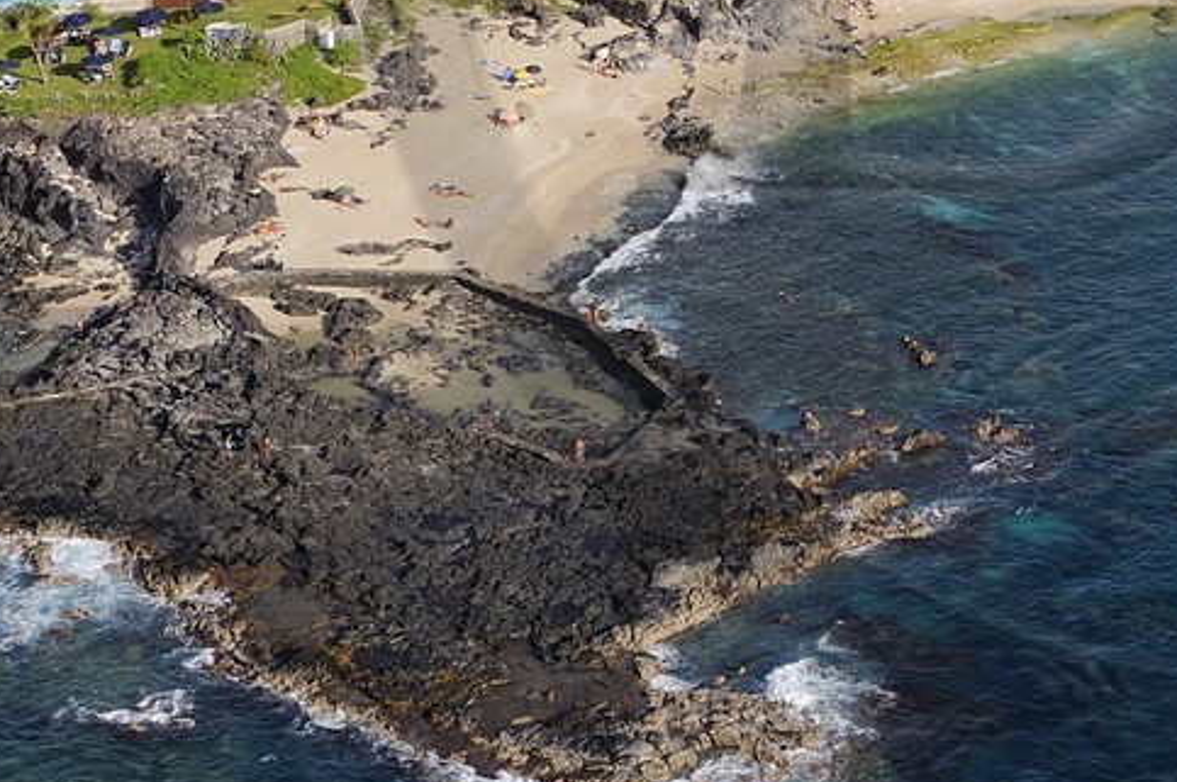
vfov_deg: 9.7
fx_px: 4540
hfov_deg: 14.4
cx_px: 1326
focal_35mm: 139
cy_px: -206
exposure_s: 1/800
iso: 400
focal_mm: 42
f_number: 9
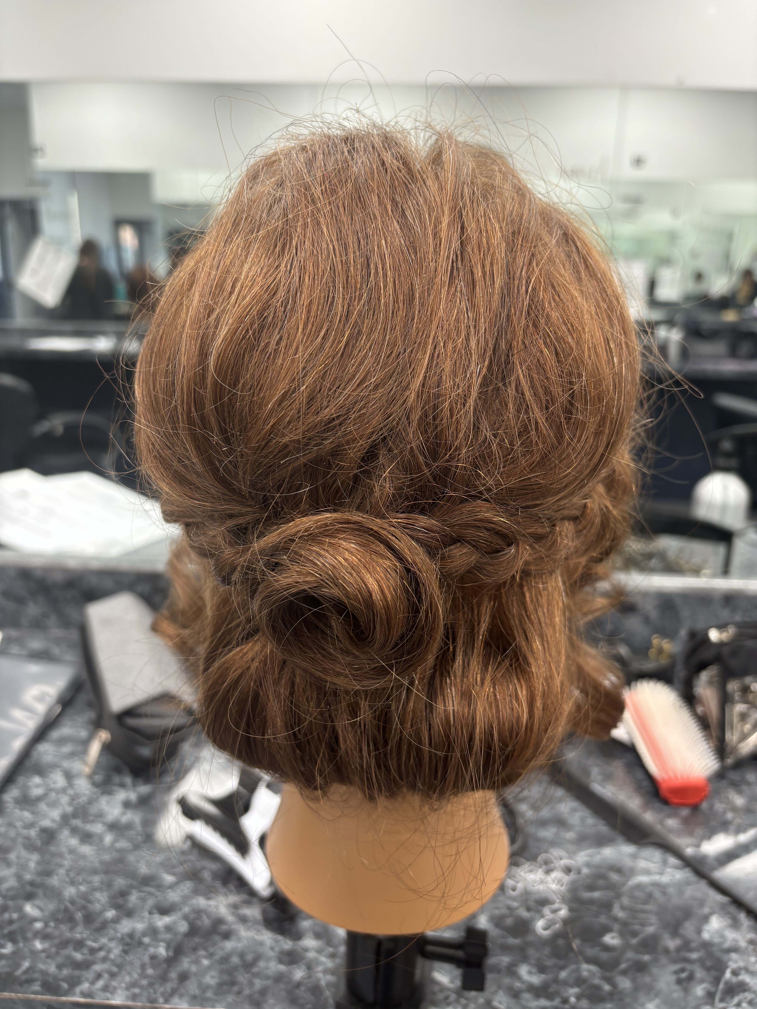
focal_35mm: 26
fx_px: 758
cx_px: 378
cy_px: 504
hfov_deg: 53.1
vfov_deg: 67.3
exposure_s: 1/60
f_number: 1.6
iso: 64
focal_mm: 5.96
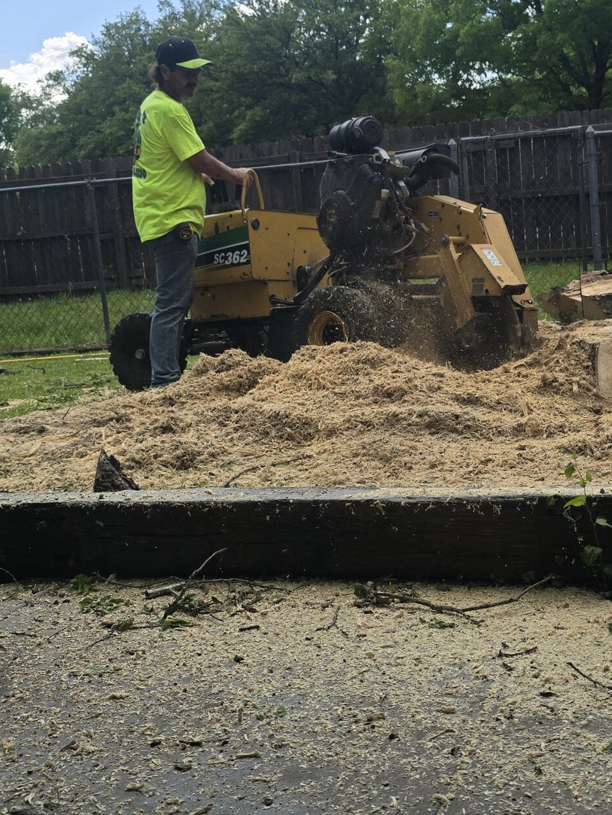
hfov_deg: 30.6
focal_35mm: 47
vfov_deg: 40.4
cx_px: 419
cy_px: 377
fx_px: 1108
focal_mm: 6.3
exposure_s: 1/659
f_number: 1.7
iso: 12
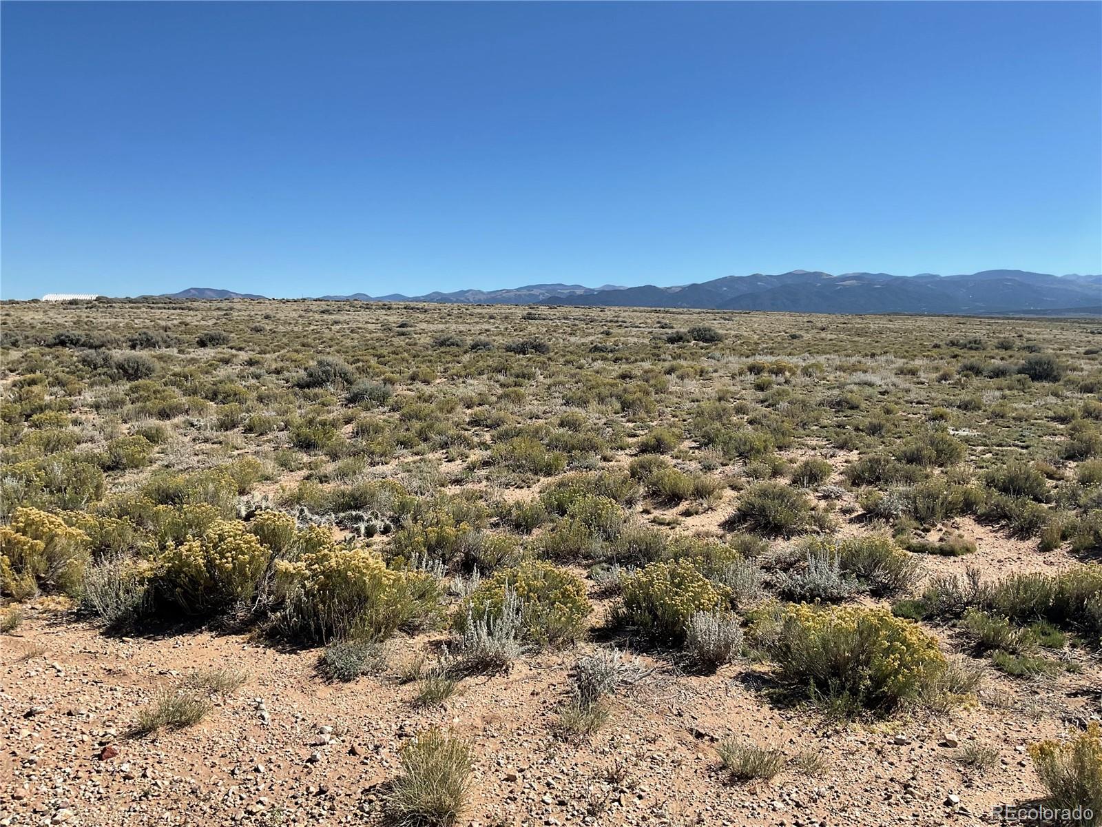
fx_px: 923
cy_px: 414
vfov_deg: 48.2
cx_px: 551
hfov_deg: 61.7
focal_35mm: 29
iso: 16
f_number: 1.8
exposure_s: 1/2227
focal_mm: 3
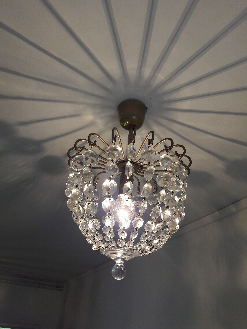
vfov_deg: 63.4
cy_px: 164
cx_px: 124
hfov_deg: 49.7
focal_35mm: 28
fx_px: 266
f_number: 1.9
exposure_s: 1/33
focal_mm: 3.7
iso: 50
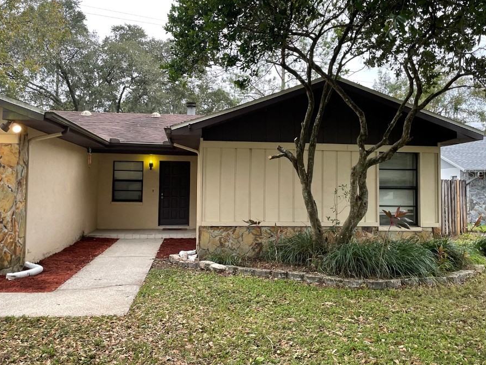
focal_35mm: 30
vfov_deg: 46.8
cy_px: 173
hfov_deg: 59.9
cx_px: 239
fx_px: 421
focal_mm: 4.2
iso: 125
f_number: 1.6
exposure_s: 1/104
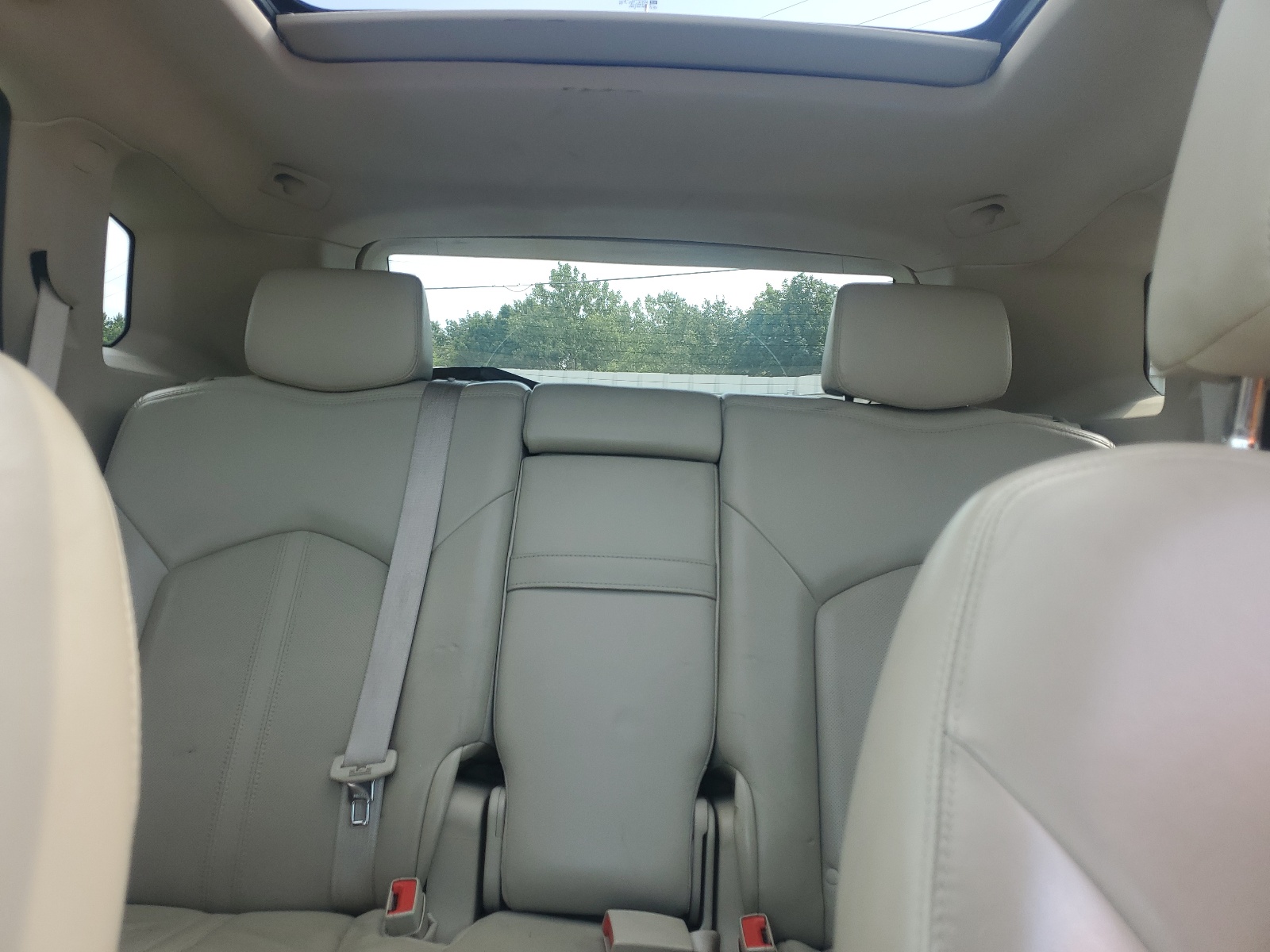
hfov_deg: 67.3
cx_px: 635
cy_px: 476
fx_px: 954
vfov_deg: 53.1
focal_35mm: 26
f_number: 1.5
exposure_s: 1/156
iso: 50
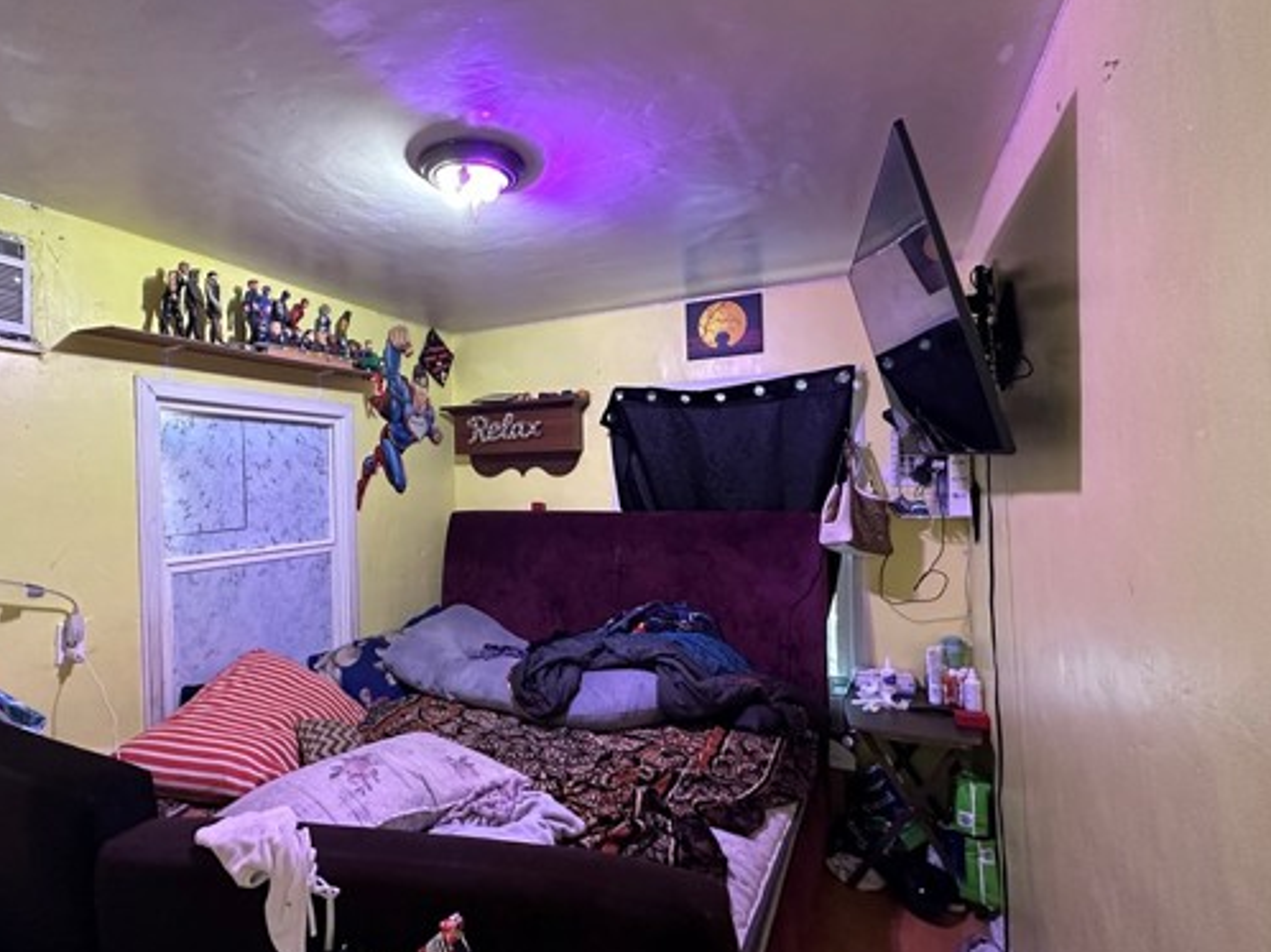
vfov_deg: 71.5
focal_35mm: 18
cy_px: 480
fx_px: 661
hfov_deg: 87.2
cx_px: 544
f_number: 2.2
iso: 640
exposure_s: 1/60
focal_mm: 2.22
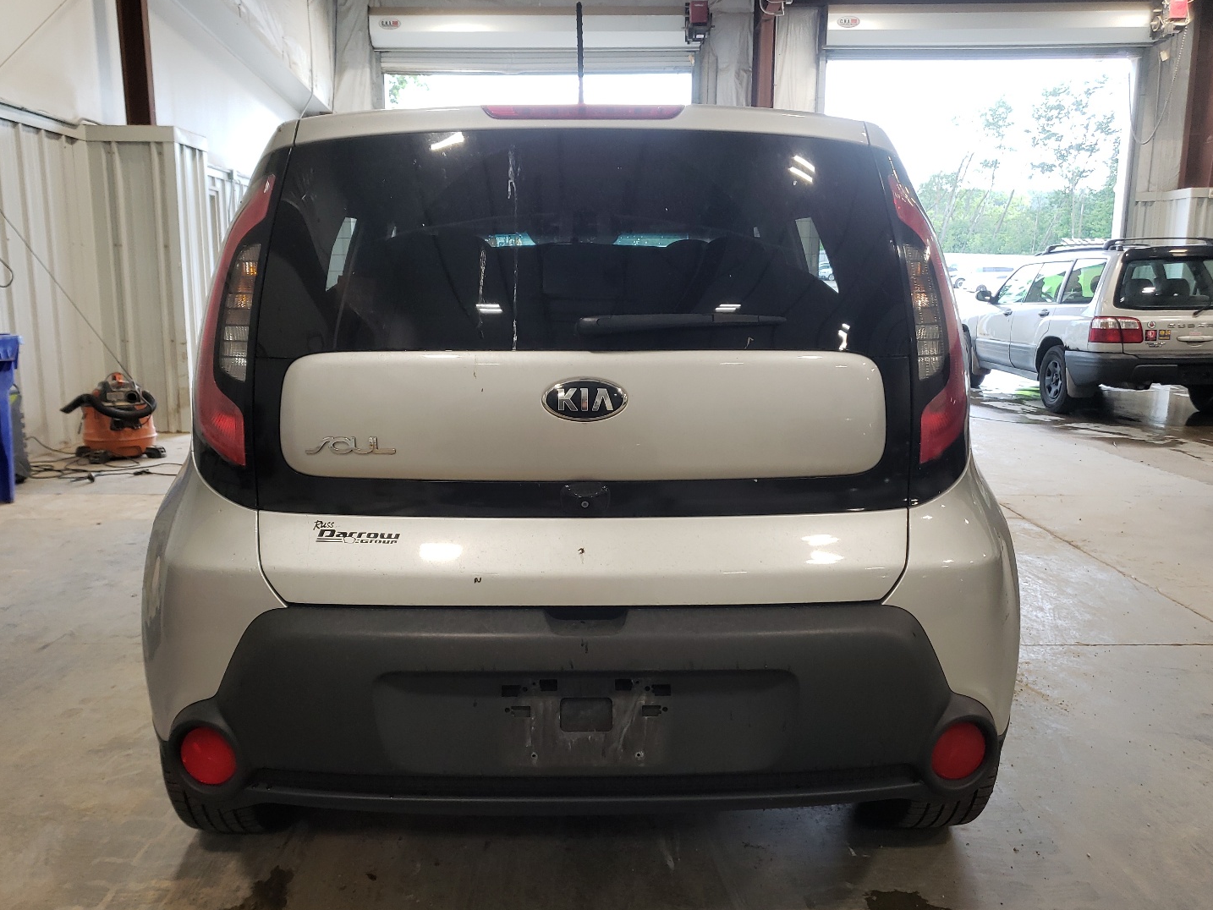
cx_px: 567
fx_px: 1016
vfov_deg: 48.2
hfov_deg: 61.6
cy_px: 490
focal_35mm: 29
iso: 71
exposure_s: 1/60.2
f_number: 1.5
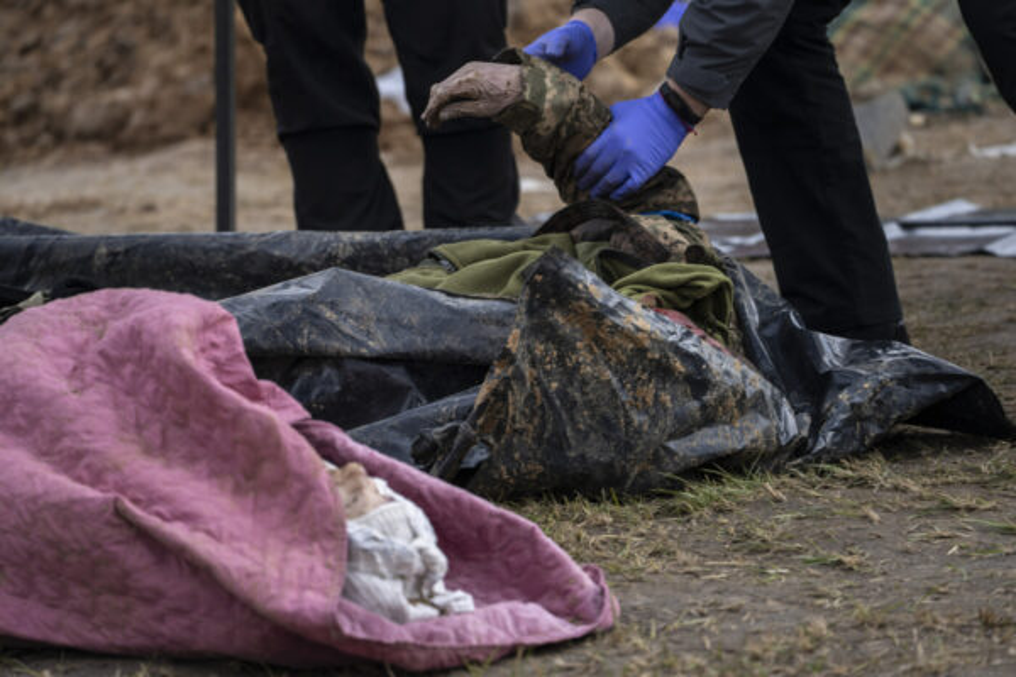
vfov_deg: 4.5
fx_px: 8551
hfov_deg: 6.8
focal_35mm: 303
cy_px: 338
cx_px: 508
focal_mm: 303
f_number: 5.6
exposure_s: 1/250
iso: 200
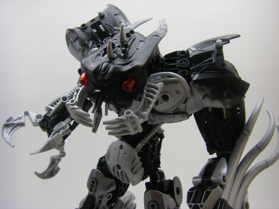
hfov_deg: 49.0
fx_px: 306
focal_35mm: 38
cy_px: 104
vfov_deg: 37.7
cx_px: 140
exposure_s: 1/60
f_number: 3.5
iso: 64
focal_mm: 6.3
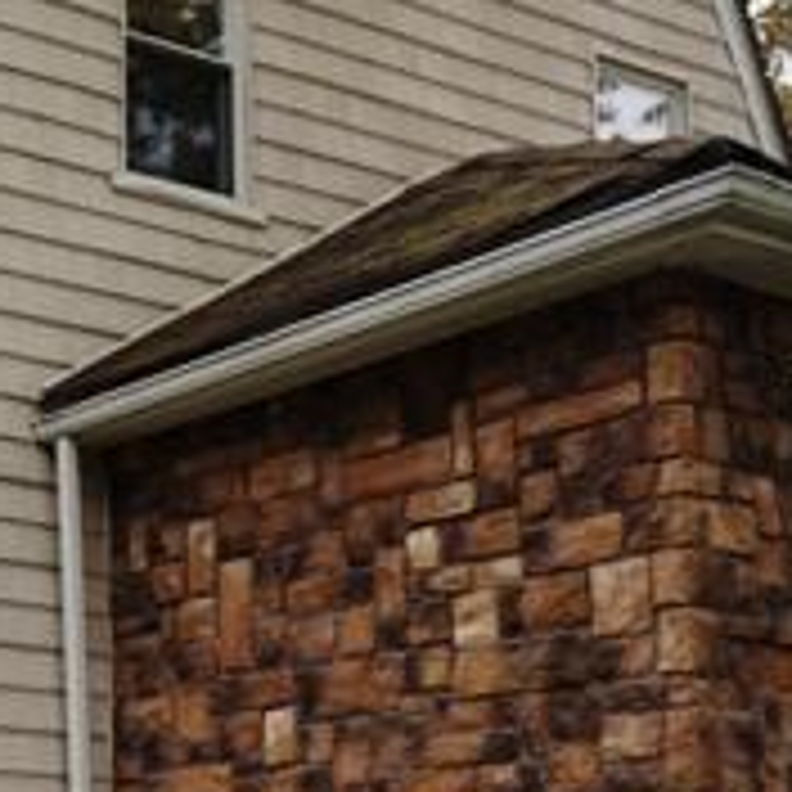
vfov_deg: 22.1
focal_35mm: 74
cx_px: -603
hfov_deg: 18.6
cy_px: 878
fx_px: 1916
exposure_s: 1/200
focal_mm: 16
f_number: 6.3
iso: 100
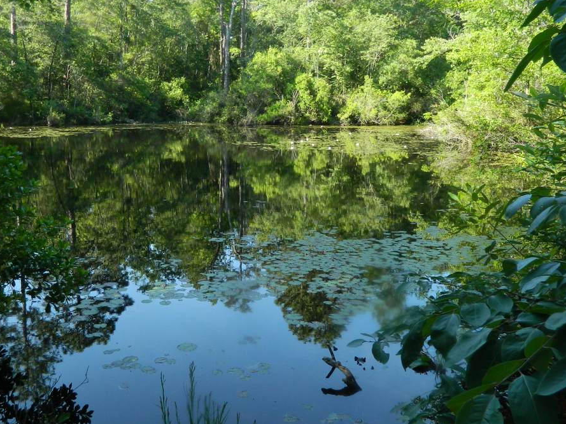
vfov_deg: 39.5
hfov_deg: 51.0
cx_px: 227
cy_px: 167
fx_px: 589
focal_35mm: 36
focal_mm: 4.5
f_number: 3.1
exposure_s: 1/160
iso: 80
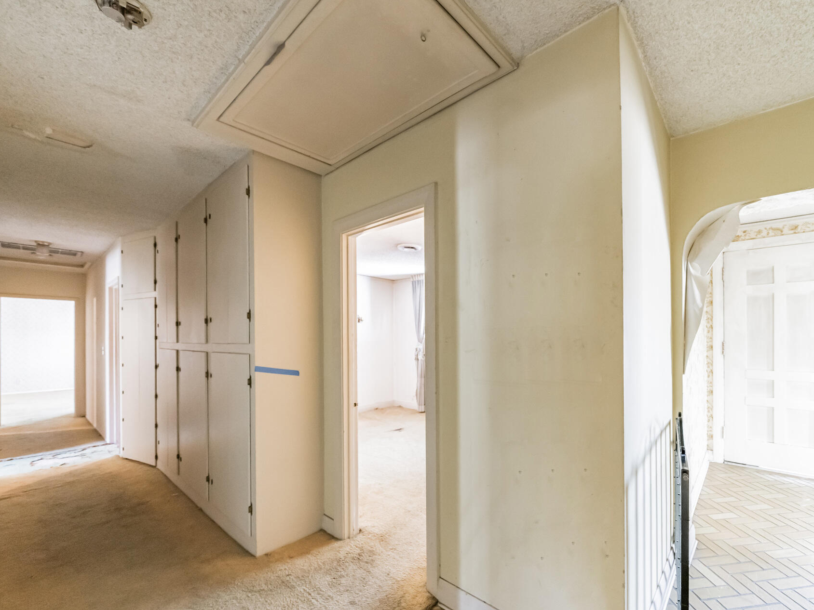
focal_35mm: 14
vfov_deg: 85.6
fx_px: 329
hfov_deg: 100.5
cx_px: 493
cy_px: 319
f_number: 7.1
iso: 1250
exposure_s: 1/13
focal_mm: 12
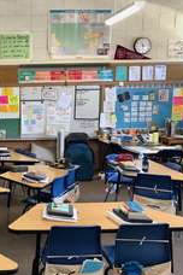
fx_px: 389
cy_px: 160
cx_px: -31
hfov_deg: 24.3
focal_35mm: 51
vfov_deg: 38.8
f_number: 1.8
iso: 32
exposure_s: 1/30
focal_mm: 4
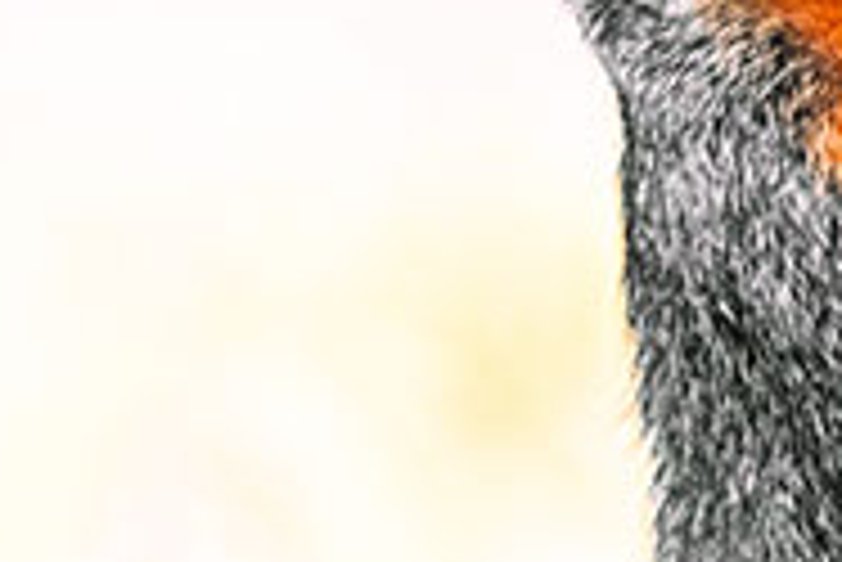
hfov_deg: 0.6
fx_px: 75064
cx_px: 883
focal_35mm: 3207
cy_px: 11
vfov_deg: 0.4
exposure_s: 1/1250
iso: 5000
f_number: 13
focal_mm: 1200
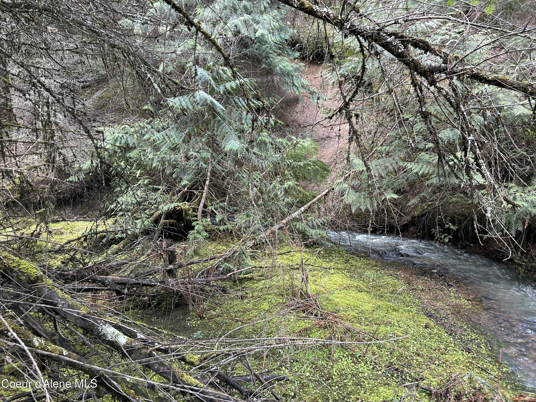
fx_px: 403
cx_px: 268
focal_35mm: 26
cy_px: 201
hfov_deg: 67.3
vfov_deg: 53.1
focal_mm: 5.7
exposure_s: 1/89
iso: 125
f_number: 1.5
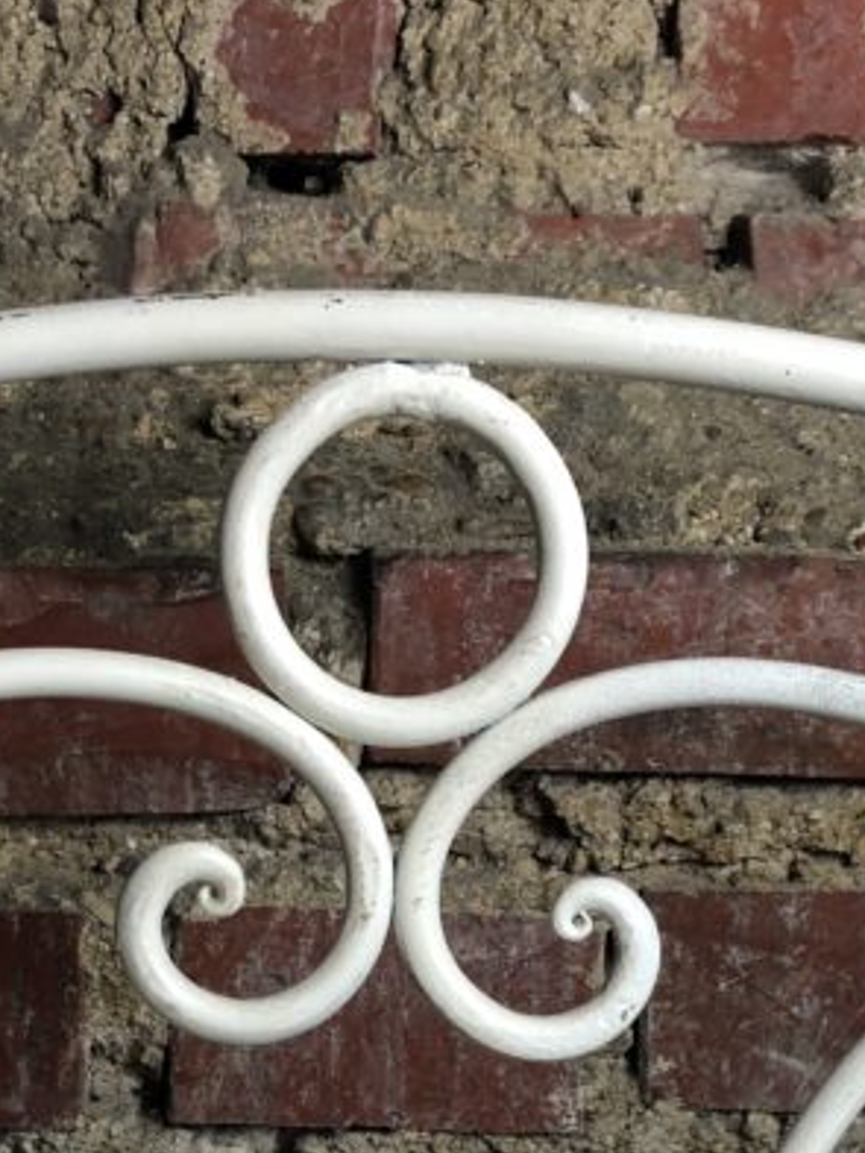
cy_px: 1109
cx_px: 434
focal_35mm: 73
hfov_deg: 20.2
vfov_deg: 25.5
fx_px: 2431
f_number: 1.8
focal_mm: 4
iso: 25
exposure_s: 1/33
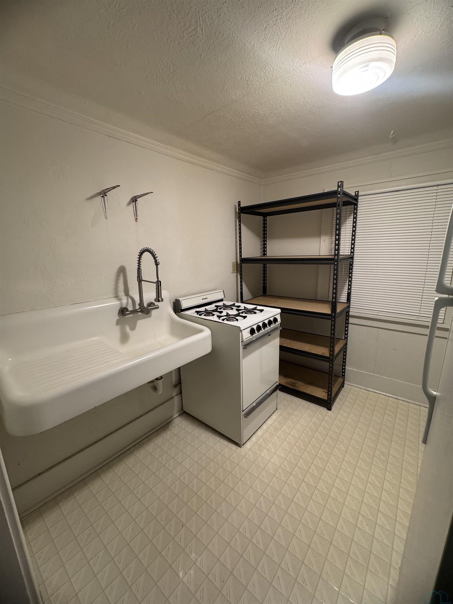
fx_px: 244
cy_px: 302
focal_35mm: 14
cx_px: 226
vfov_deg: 102.1
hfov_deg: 85.7
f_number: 2.2
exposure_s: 1/60
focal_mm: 2.22
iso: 250
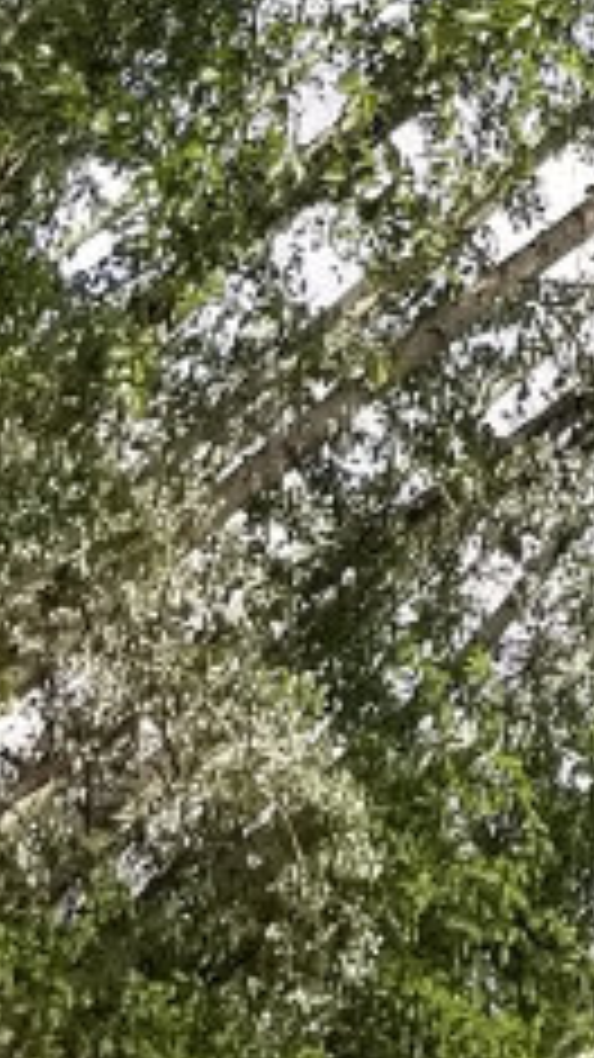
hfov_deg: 5.9
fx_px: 5410
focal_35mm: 193
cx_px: 1764
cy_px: -2319
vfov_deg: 8.8
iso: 50
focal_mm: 4.25
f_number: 1.7
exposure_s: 1/2136
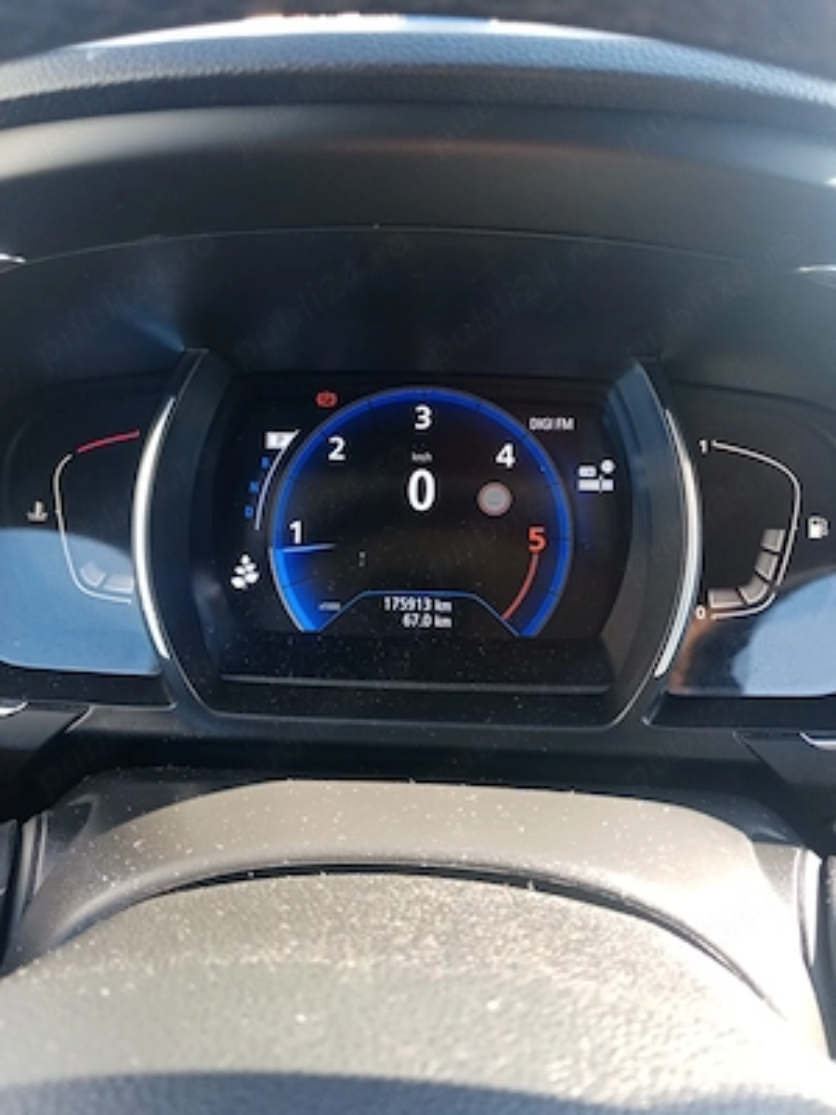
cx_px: 418
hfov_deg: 53.1
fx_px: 837
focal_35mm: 26
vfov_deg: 67.3
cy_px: 558
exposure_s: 1/50
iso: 110
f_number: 1.8
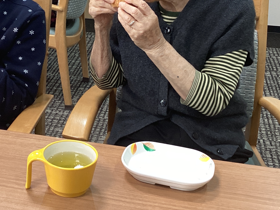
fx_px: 502
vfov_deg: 23.6
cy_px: 72
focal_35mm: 62
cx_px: 67
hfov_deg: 30.6
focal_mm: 3.3
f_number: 2.4
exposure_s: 1/60
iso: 160
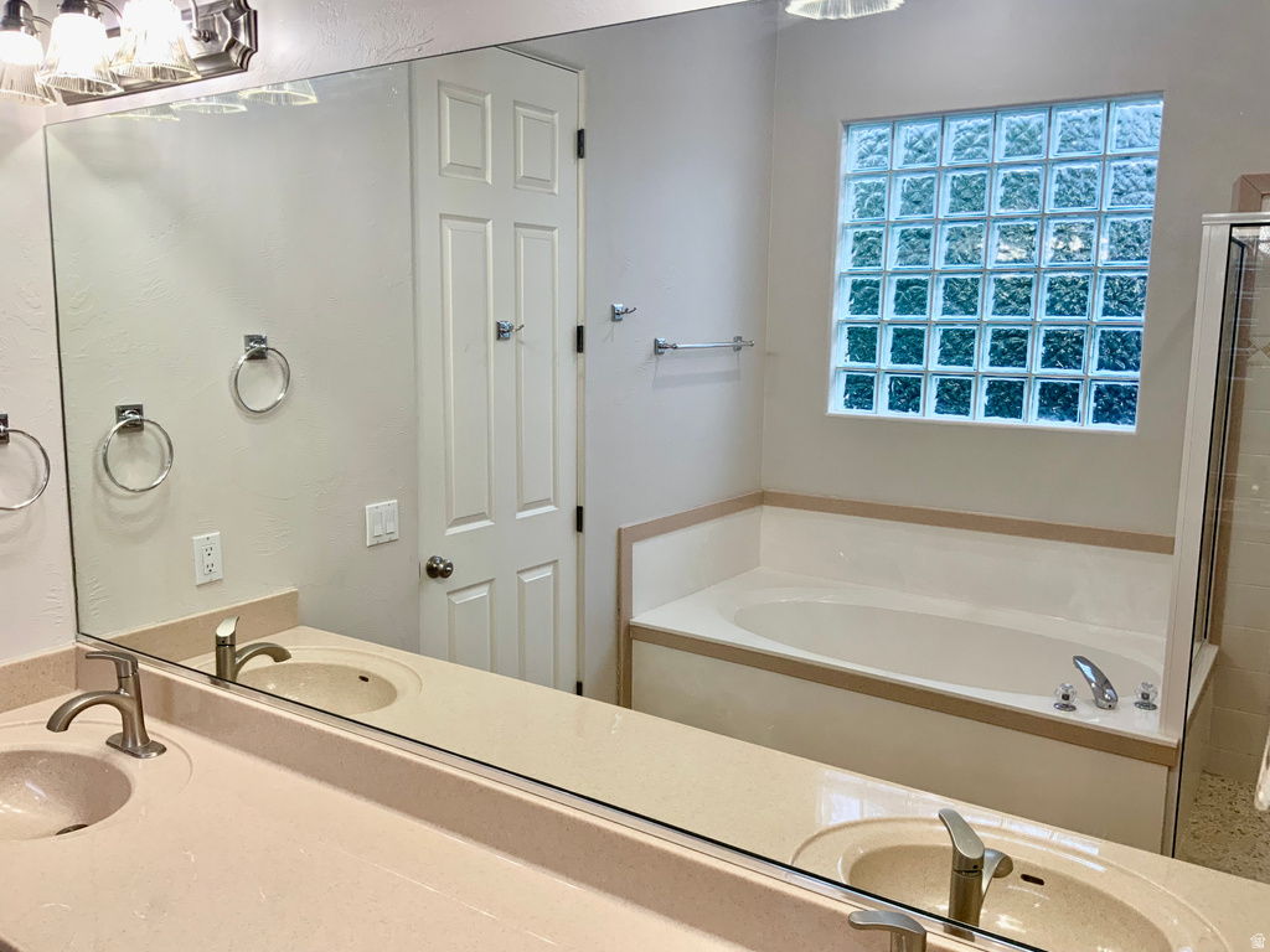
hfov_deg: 61.7
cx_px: 635
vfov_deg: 48.2
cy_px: 476
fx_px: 1064
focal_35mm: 29
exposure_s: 1/120
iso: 50
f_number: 1.8
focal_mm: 3
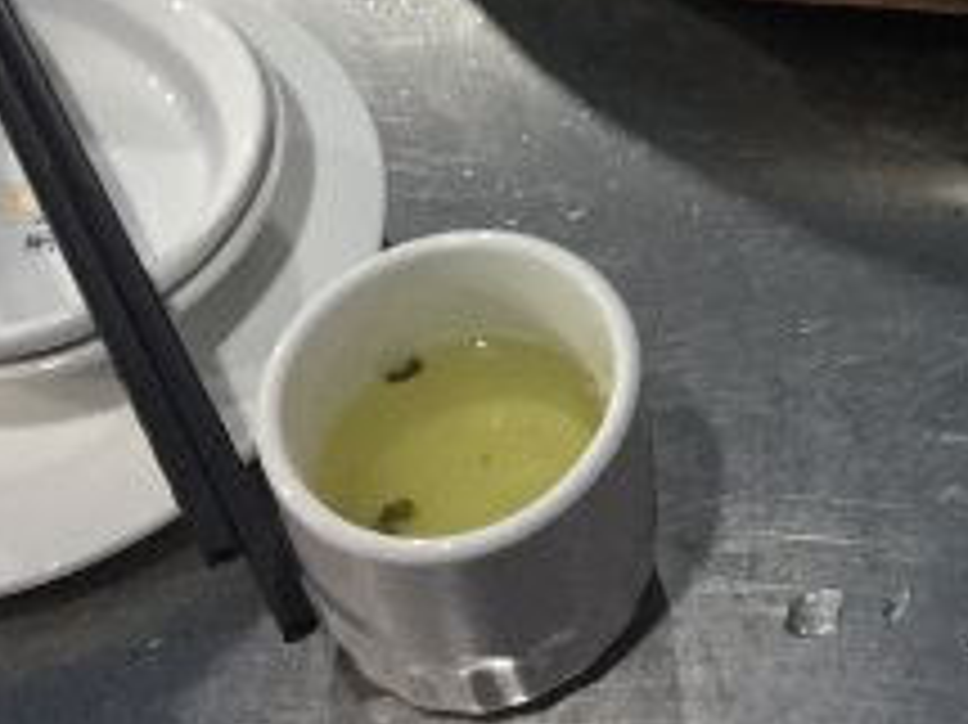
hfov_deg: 19.5
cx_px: 1247
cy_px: -326
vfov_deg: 14.9
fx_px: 2599
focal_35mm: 93
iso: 200
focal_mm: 4.15
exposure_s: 1/33
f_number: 2.2
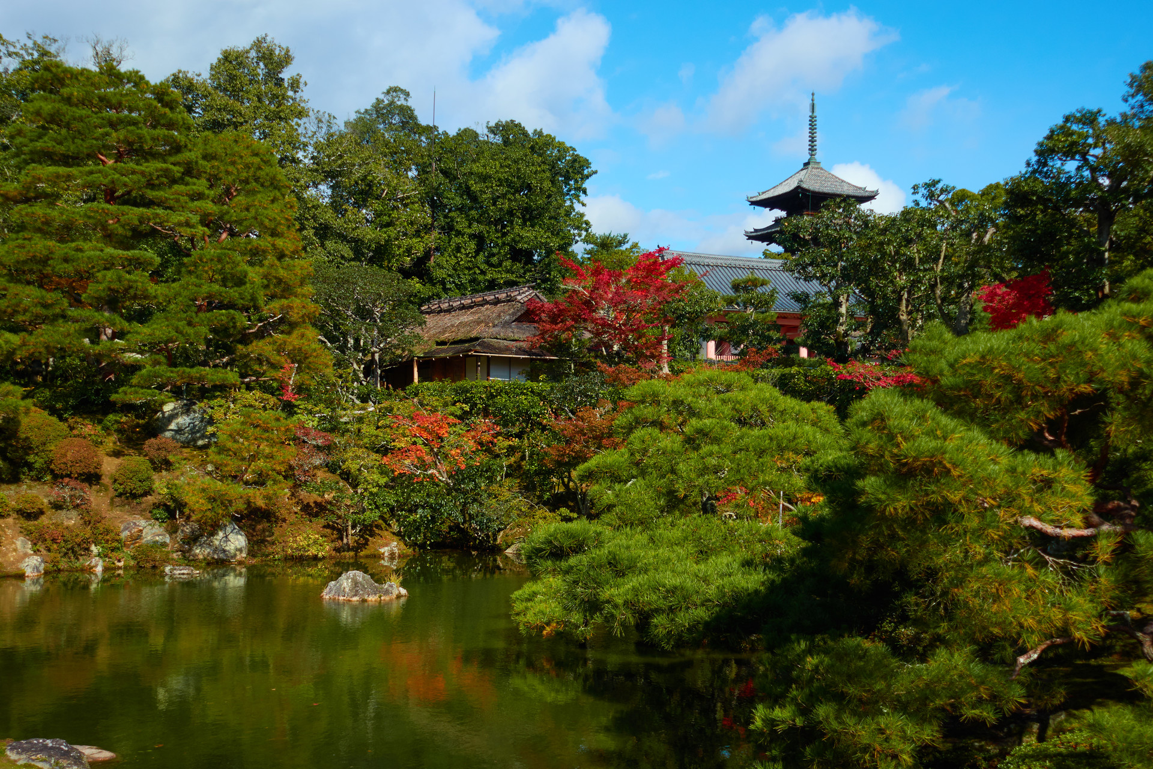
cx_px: 576
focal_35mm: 42
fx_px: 1345
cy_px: 384
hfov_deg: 46.4
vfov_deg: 31.9
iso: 125
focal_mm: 15.52
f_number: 2.8
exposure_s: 1/2500
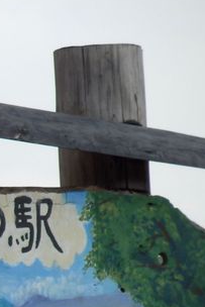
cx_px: -170
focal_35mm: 731
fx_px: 6236
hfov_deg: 1.9
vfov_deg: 2.8
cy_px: 247
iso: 80
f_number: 5.9
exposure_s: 1/500
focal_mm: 47.3
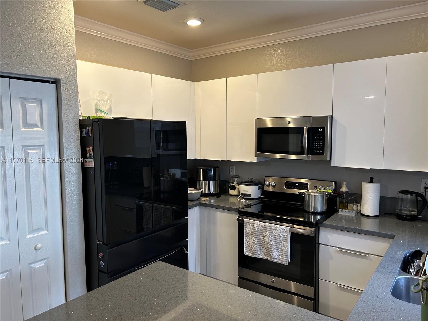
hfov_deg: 67.3
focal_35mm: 26
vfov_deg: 53.1
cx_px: 214
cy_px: 160
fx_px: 321
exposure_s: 1/60
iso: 100
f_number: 1.5
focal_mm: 5.7
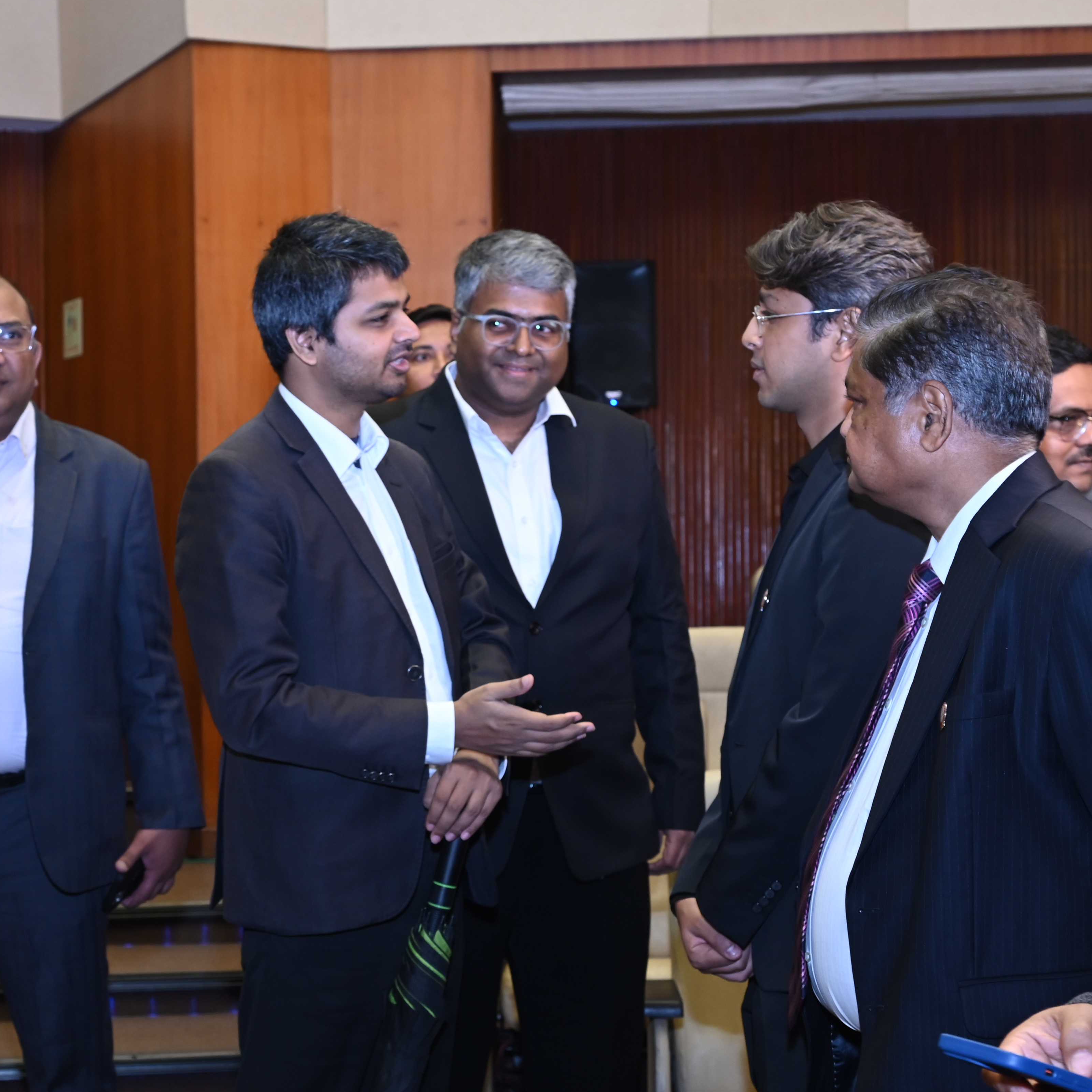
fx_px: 2284
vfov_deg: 26.9
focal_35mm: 64
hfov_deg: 26.7
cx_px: 347
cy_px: 632
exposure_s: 1/100
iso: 800
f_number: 5.6
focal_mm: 40
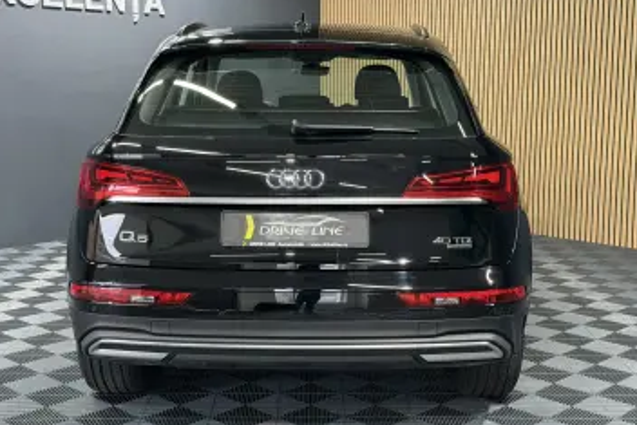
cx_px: 318
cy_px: 204
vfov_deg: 26.5
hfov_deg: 38.9
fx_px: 903
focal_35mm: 51
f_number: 1.78
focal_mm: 6.76
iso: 200
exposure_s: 1/50
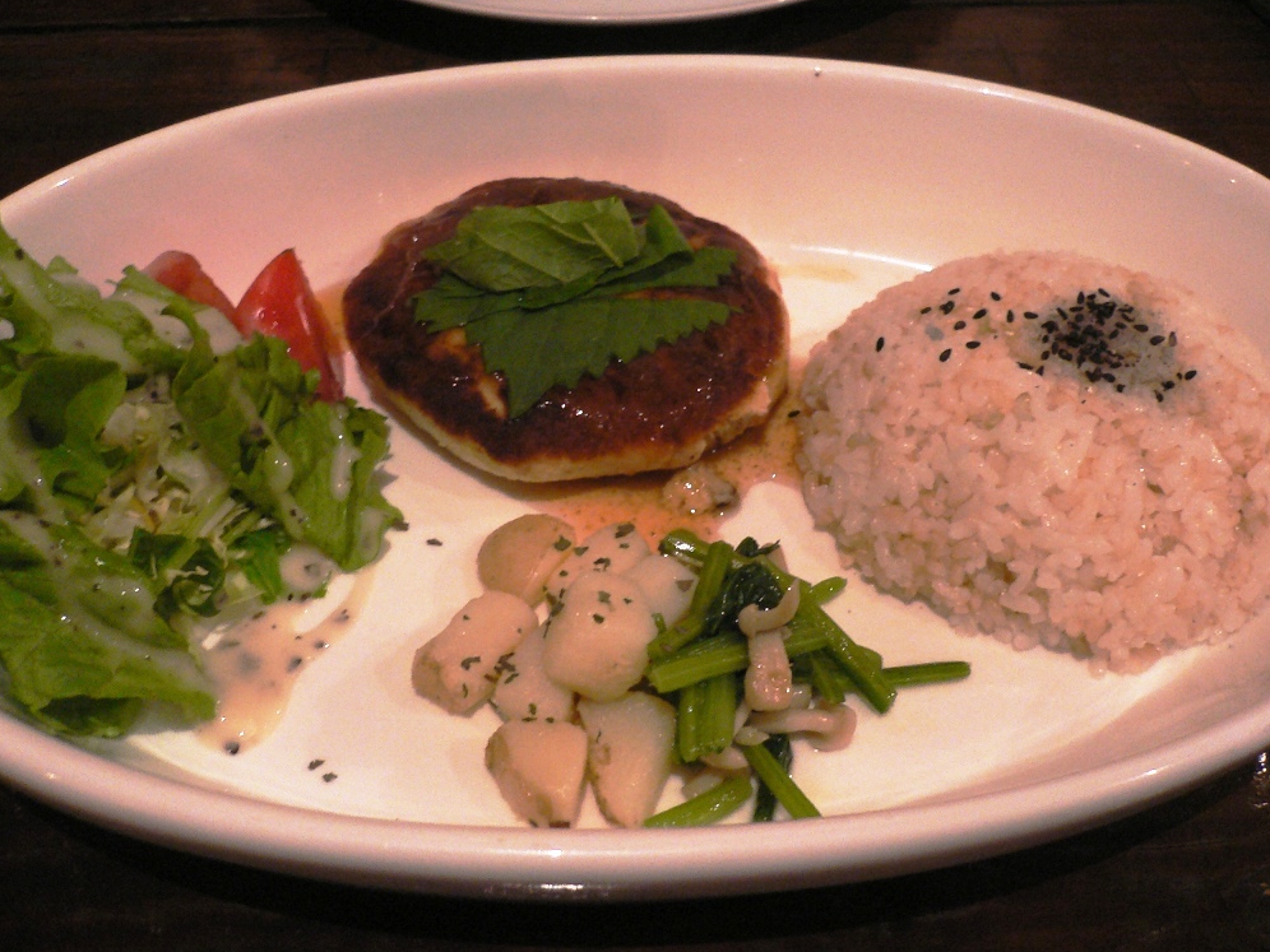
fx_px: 1321
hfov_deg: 51.4
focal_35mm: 36
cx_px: 621
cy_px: 465
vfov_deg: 39.7
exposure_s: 1/8
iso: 200
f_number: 2.8
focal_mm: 5.8
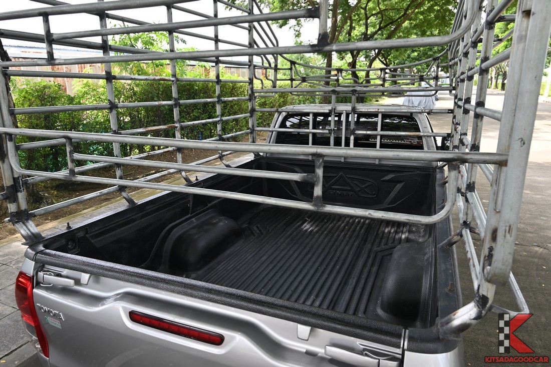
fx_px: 367
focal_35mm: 24
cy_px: 184
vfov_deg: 53.1
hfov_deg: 73.8
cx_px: 276
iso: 125
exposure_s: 1/100
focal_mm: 24
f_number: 6.3
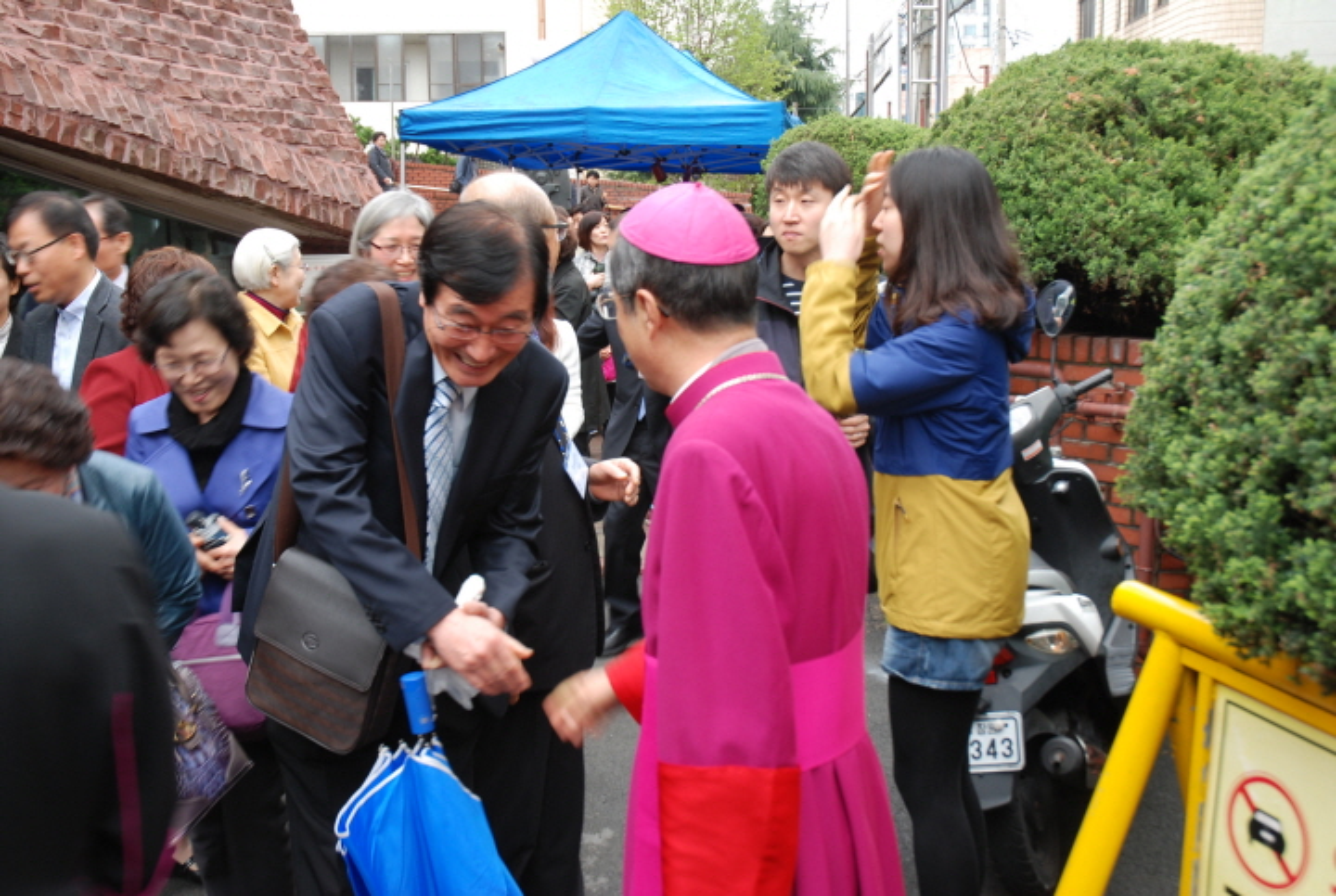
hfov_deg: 47.8
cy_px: 448
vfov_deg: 33.1
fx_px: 1506
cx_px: 668
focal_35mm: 40
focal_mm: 27
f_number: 6.3
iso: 200
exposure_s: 1/30
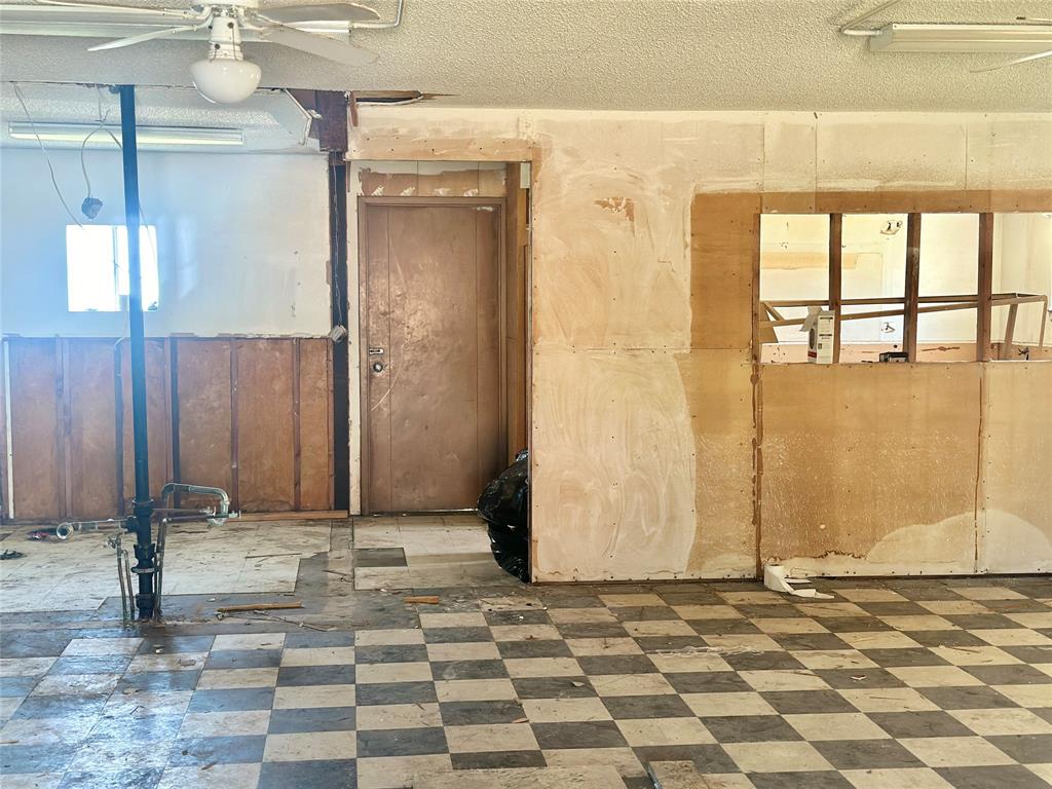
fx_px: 1459
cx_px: 526
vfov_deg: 30.3
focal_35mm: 48
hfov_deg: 39.7
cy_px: 394
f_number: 1.78
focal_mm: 6.86
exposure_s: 1/60
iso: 250
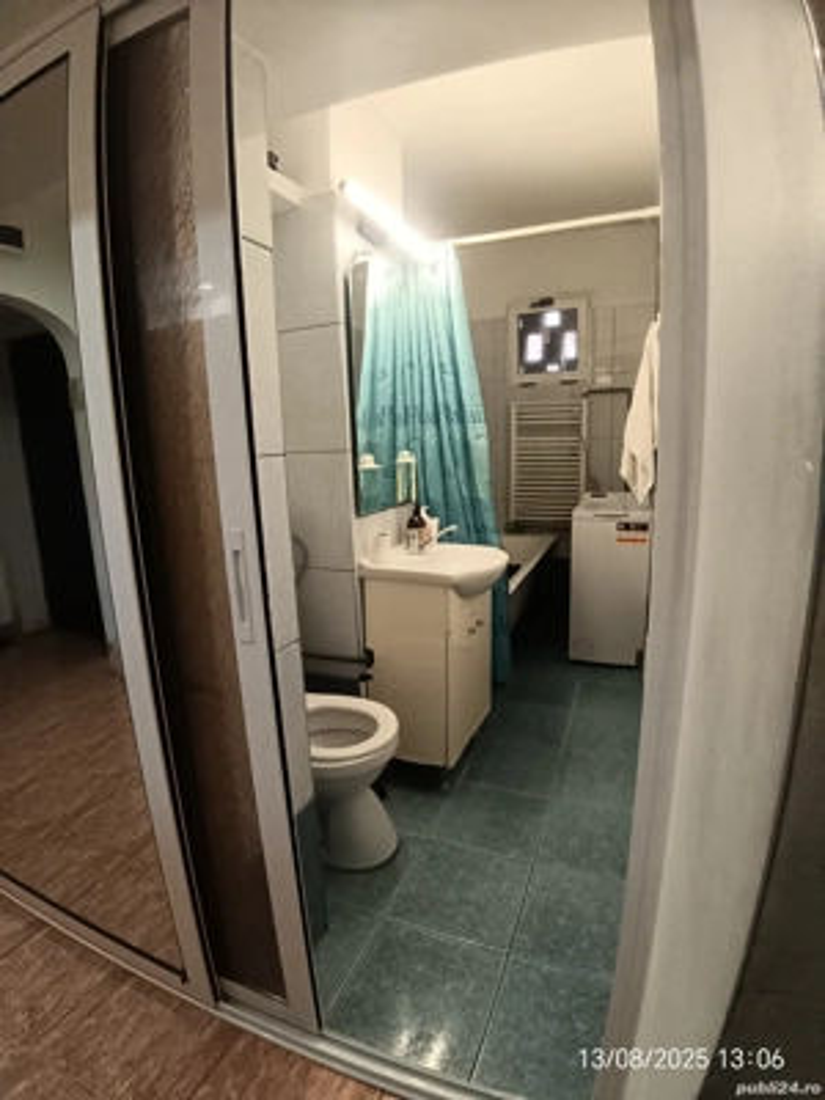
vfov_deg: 91.0
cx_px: 412
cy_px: 550
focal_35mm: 17
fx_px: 540
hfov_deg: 74.7
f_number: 2.2
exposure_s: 1/50
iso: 522
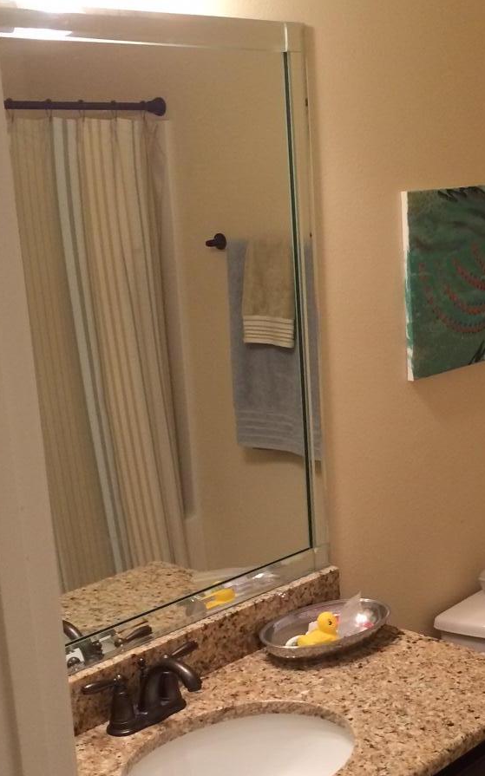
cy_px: 485
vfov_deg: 34.9
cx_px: 409
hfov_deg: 22.0
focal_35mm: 58
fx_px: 1227
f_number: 2.2
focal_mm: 4.12
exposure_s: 1/30
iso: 200
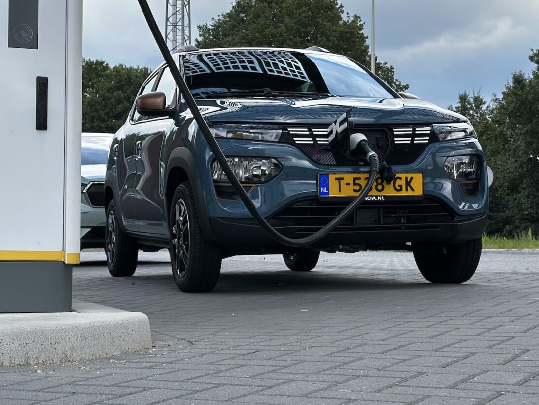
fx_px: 1090
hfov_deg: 27.7
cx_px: 198
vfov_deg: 21.0
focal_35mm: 70
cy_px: 164
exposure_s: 1/2252
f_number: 1.78
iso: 80
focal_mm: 6.86
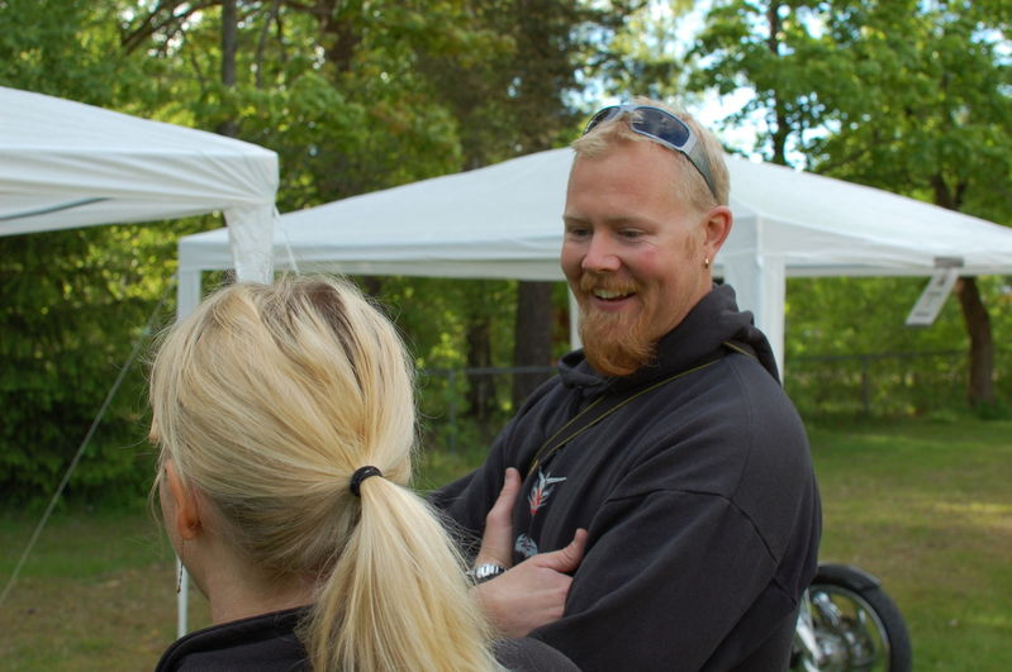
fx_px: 1474
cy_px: 336
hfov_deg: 37.9
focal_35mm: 52
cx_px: 506
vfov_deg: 25.7
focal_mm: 35
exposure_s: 1/125
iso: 220
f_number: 5.6
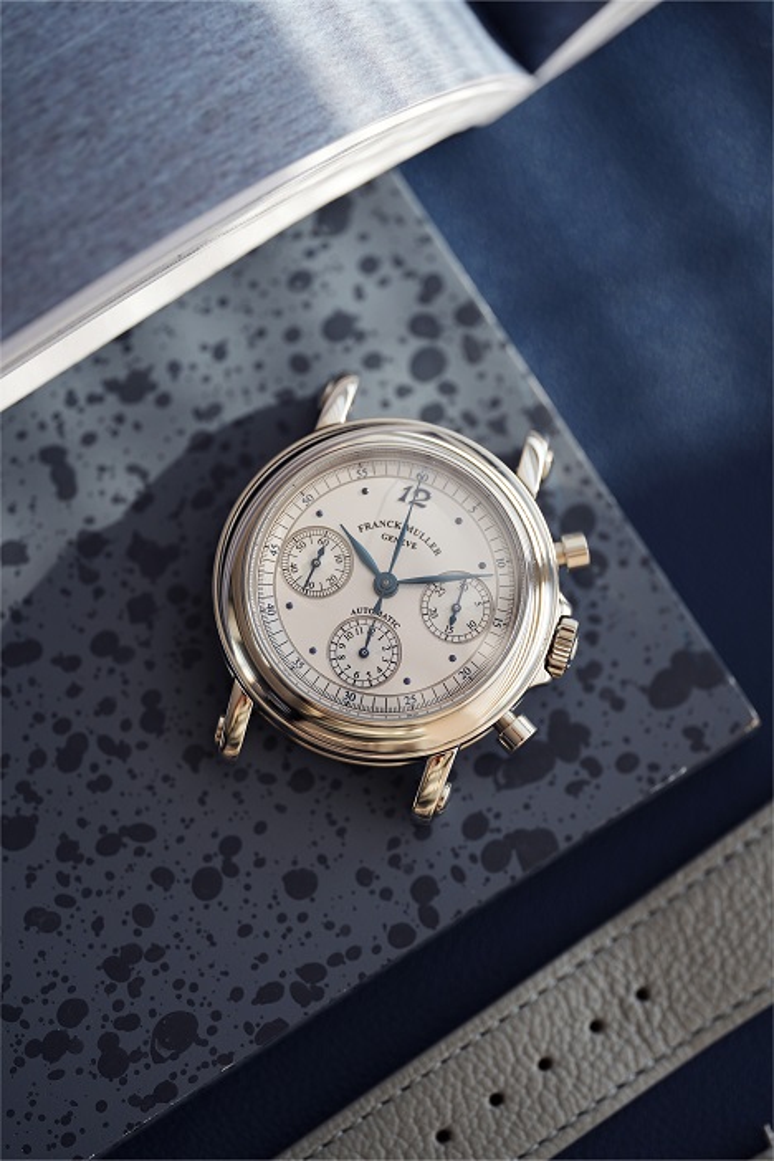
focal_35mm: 105
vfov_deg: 19.5
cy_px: 580
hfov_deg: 13.0
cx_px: 387
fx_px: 3386
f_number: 2.8
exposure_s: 1/250
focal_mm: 105
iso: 200
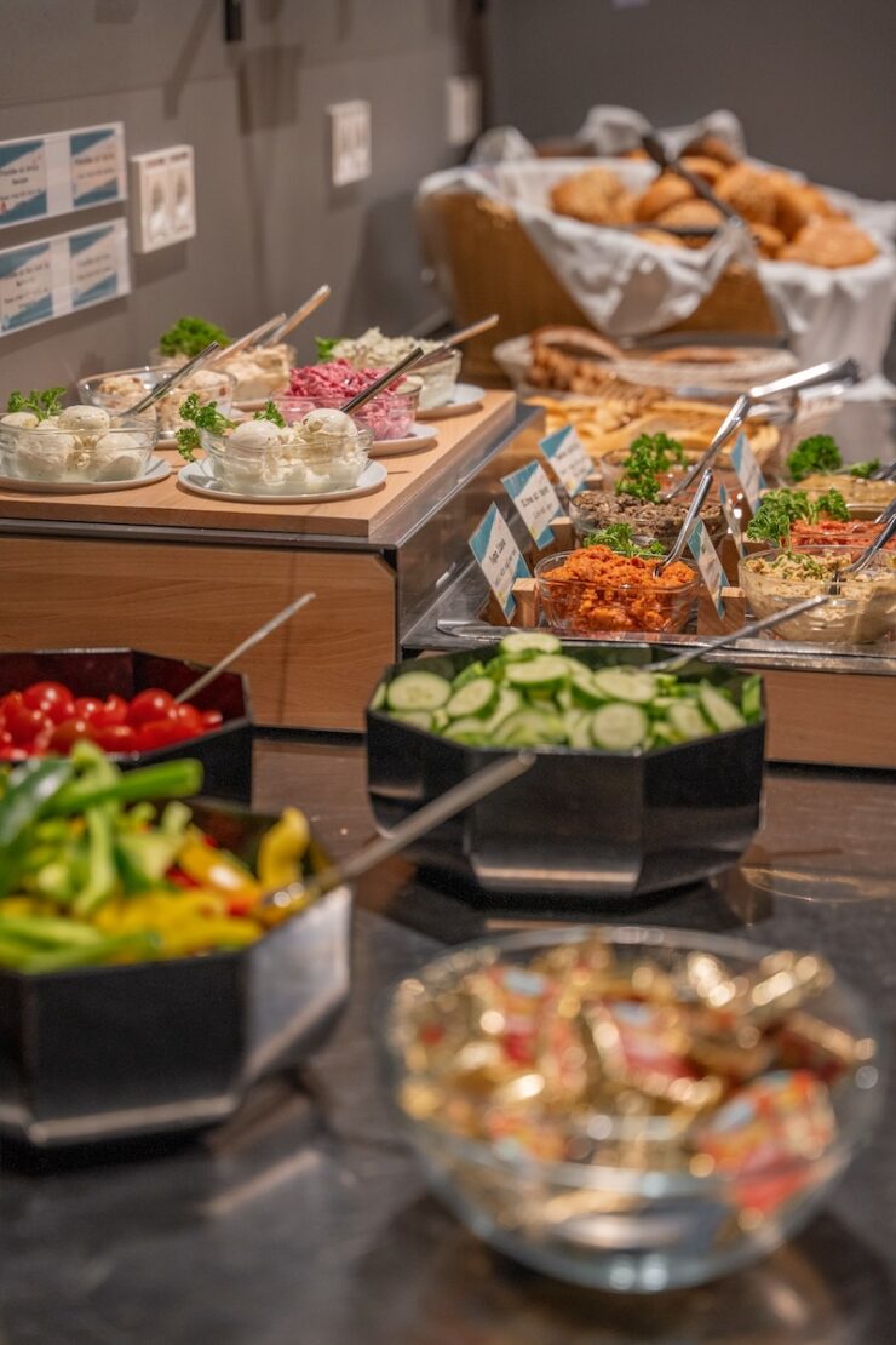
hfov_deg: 20.7
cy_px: 672
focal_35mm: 66
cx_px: 448
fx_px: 2456
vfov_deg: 30.6
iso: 1600
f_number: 2.8
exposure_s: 1/80
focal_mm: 65.8
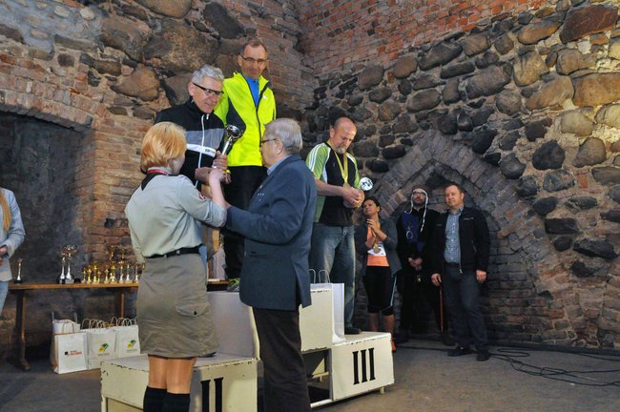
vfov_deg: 39.9
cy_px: 206
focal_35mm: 33
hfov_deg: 57.3
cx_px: 310
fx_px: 568
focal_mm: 22
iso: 3200
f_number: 13
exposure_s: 1/60
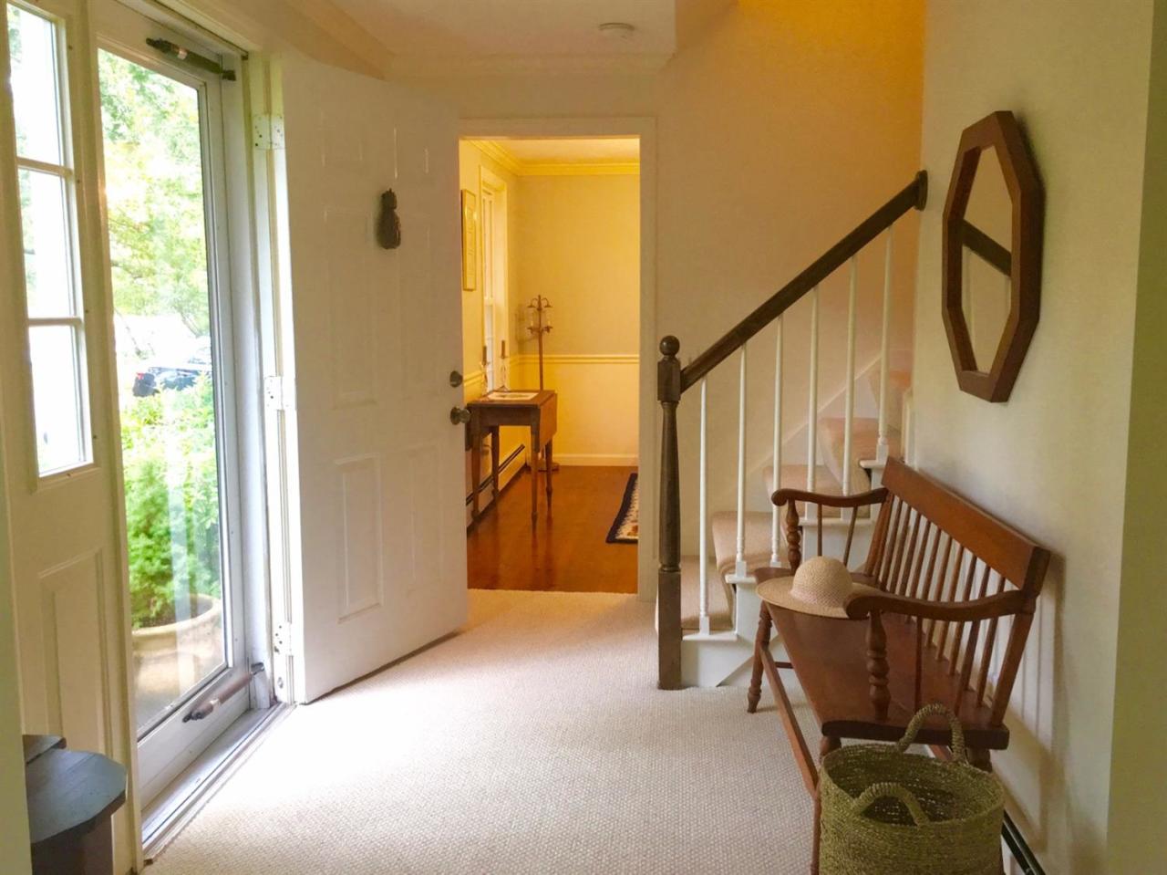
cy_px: 438
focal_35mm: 29
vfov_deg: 48.2
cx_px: 584
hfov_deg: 61.7
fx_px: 977
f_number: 2.2
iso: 200
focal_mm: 4.15
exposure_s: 1/30
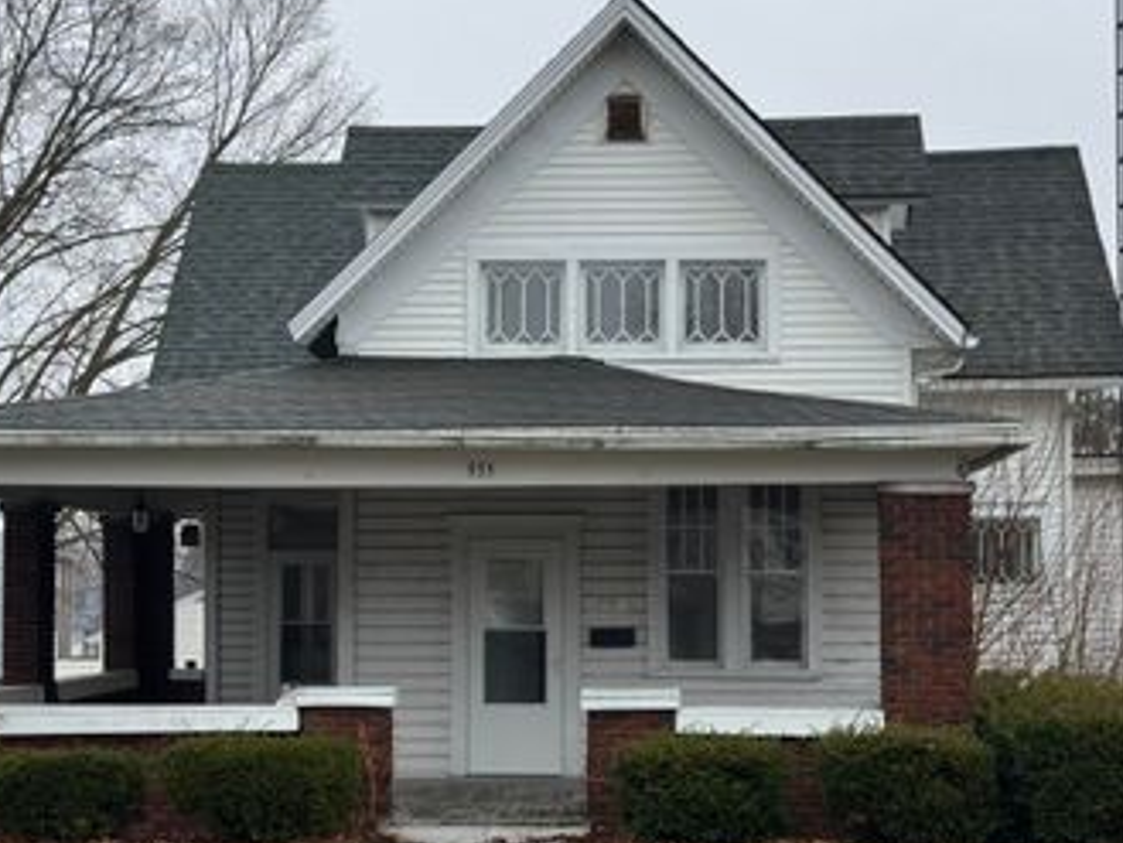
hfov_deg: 26.7
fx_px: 2369
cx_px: 529
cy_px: 435
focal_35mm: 73
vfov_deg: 20.2
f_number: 1.78
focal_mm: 6.76
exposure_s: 1/832
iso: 64
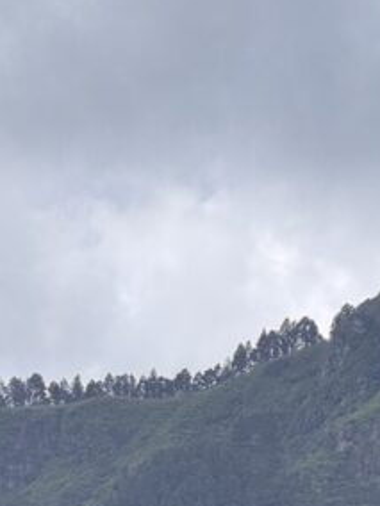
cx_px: 483
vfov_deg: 7.0
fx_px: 4069
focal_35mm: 278
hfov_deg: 5.3
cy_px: 875
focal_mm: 9
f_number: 2.8
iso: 25
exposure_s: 1/485
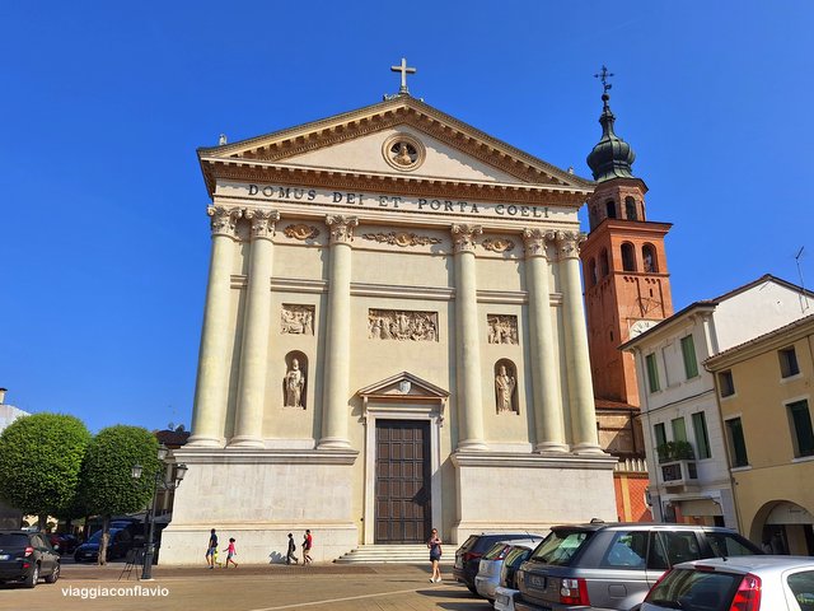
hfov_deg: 73.9
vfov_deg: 58.9
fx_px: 541
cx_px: 407
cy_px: 306
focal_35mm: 23
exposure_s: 1/3802
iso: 40
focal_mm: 5.54
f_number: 1.8
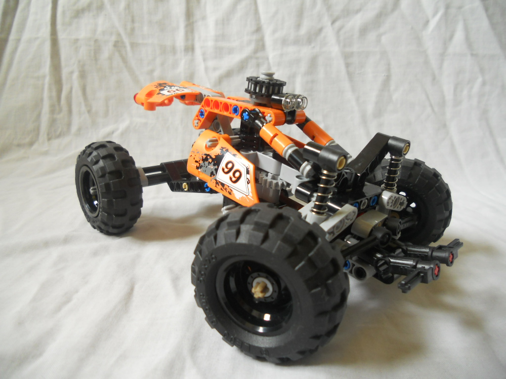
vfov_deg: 51.4
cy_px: 190
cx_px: 253
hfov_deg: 65.3
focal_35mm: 27
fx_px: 395
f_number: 3.2
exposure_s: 1/30
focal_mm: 4.9
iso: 160
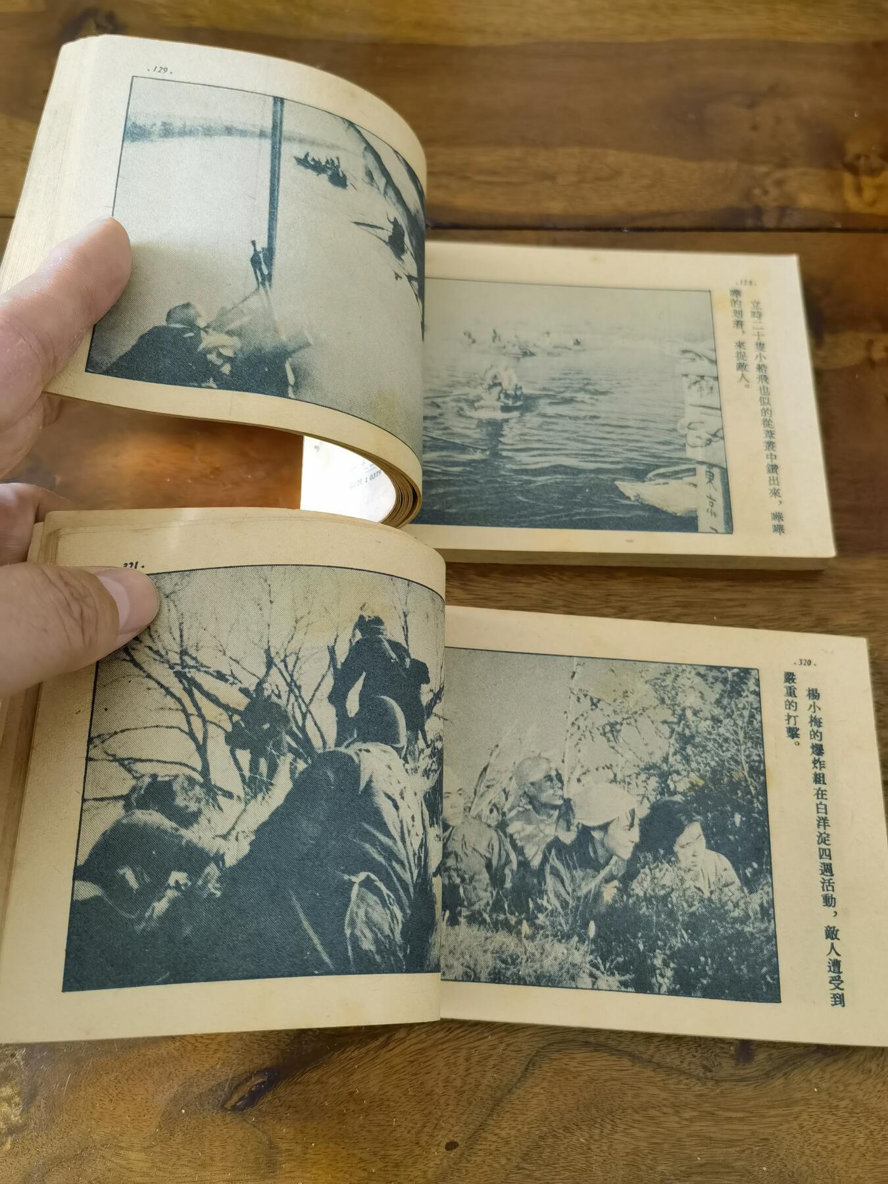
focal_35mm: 30
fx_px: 1026
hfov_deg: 46.8
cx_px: 444
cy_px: 592
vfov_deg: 60.0
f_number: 1.9
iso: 125
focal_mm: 6.67
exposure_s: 1/120
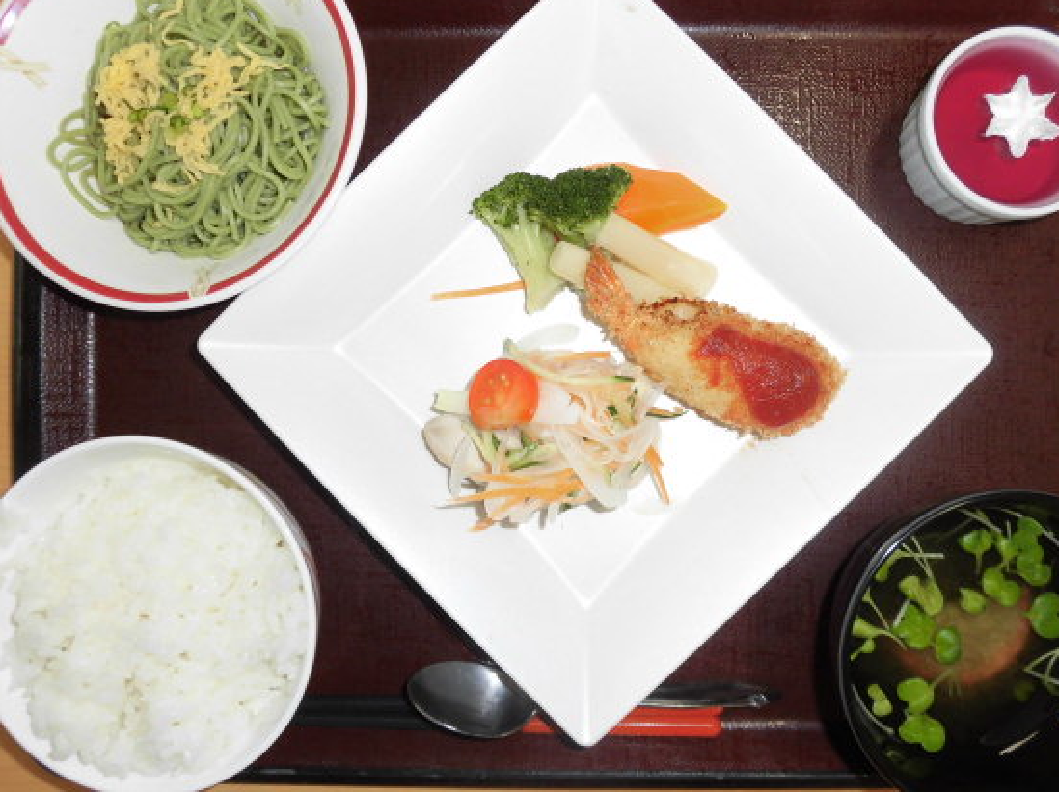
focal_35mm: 28
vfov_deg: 49.7
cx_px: 554
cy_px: 376
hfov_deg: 63.4
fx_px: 856
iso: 100
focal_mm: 4.3
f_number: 3.1
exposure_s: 1/60
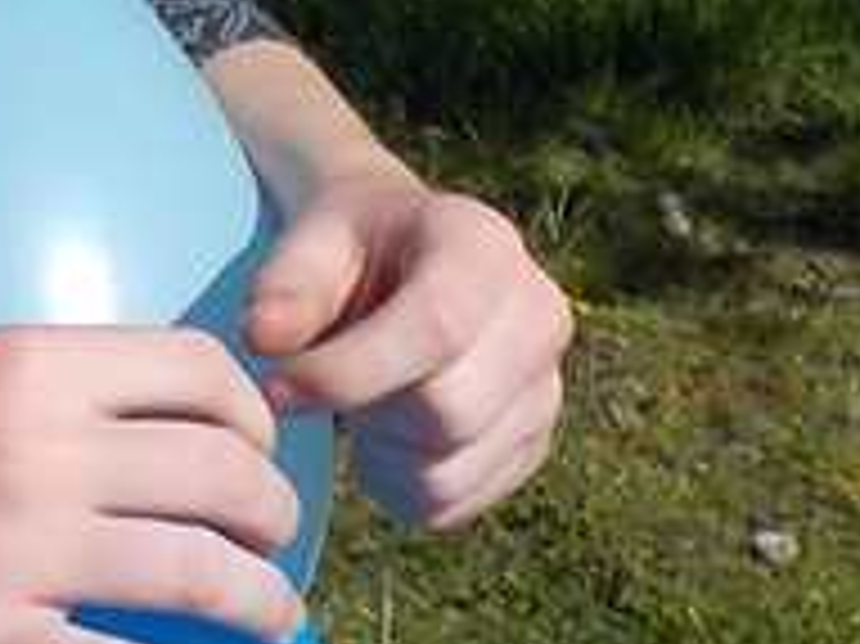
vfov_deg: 8.5
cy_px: -797
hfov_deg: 11.6
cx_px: -567
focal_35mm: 161
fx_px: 3997
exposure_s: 1/500
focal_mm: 4.1
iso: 125
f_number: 6.6
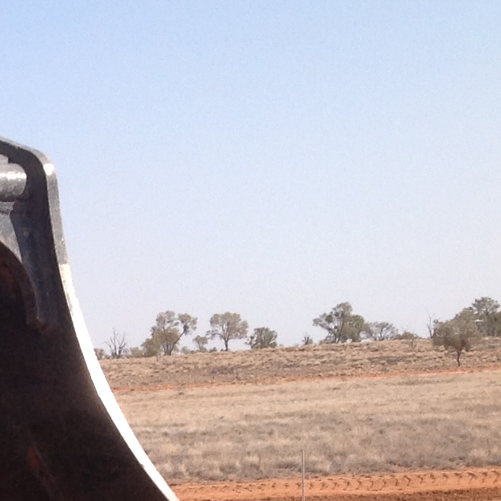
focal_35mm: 129
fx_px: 2112
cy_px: 758
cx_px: -363
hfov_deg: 12.5
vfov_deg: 12.8
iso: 50
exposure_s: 1/1314
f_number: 2.4
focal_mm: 4.28
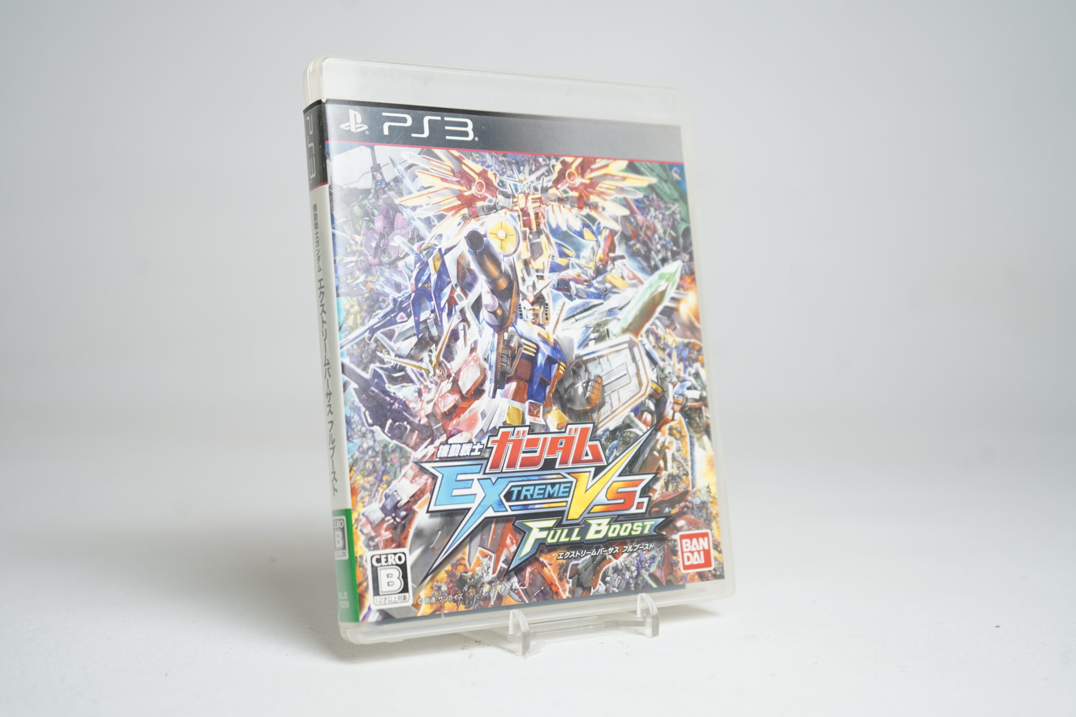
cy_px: 358
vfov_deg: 28.1
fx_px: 1435
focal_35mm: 48
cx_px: 538
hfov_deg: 41.1
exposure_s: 1/40
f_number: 4.5
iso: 160
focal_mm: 48
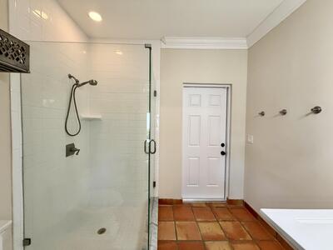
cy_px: 125
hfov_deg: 102.1
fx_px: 135
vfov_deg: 85.7
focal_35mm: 14
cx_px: 166
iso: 400
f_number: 2.2
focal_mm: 2.22
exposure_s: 1/60
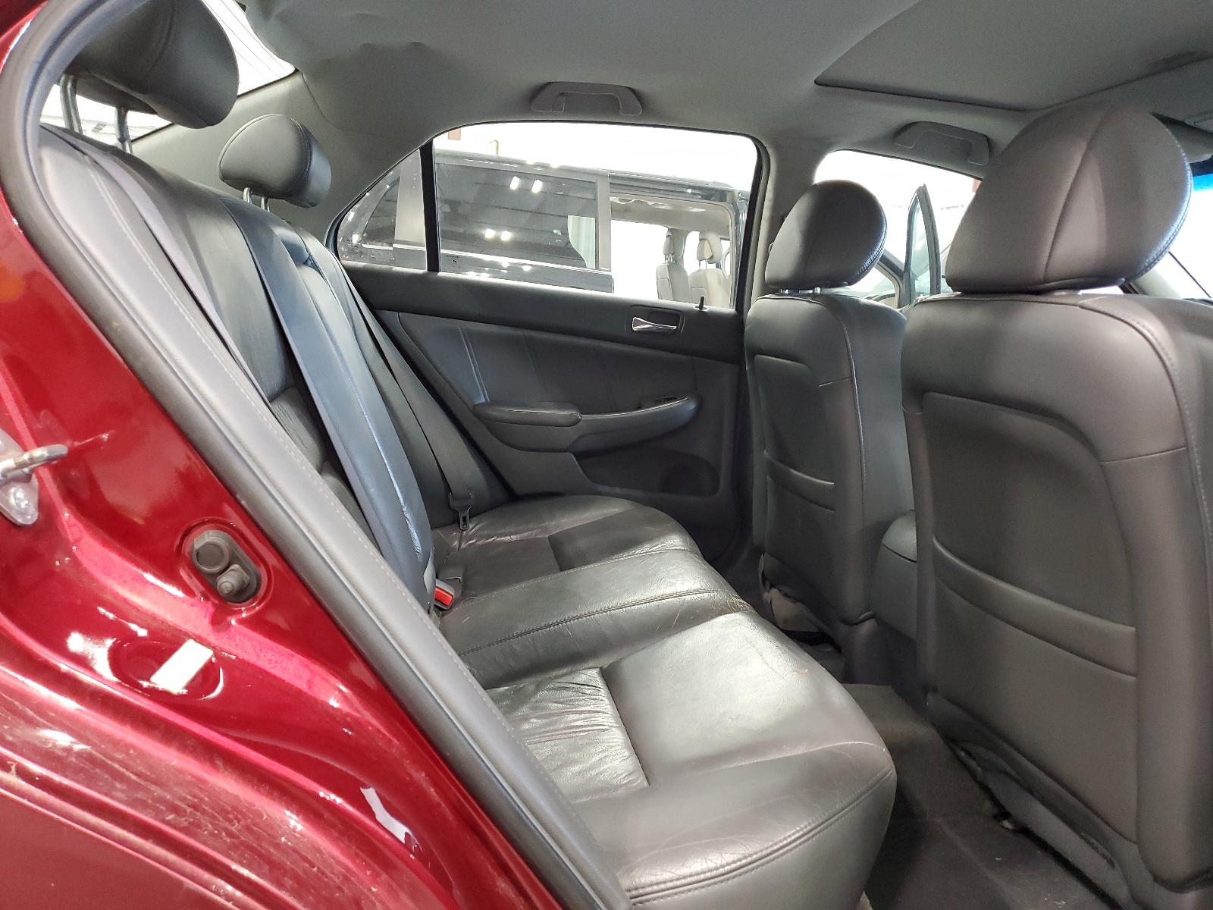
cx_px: 606
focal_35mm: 26
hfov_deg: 67.3
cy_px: 455
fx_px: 911
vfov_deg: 53.1
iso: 308
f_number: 1.5
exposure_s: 1/30
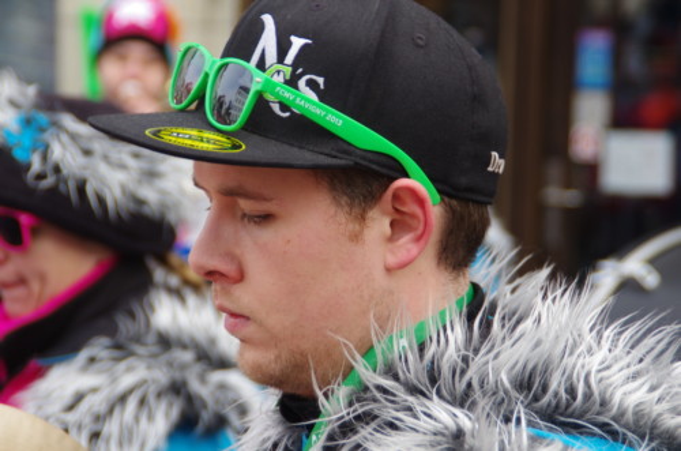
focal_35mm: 165
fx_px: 3114
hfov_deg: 12.5
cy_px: 226
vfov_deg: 8.3
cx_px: 340
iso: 200
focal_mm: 110
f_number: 5.6
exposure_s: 1/160
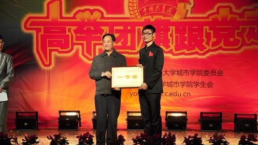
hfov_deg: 20.6
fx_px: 711
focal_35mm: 104
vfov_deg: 11.6
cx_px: 129
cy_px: 78
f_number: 5.3
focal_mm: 66
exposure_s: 1/90
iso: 200
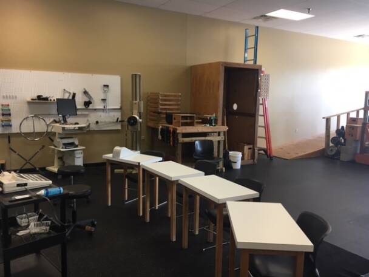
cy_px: 138
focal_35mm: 29
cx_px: 184
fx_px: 309
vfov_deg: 48.2
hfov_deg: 61.7
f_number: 2.2
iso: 32
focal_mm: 4.15
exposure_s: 1/30
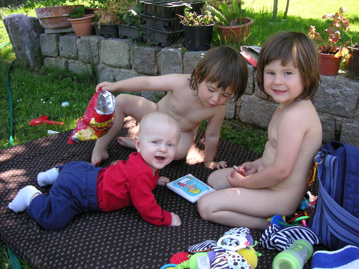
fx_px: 384
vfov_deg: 38.7
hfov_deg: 50.1
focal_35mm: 37
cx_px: 180
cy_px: 134
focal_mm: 6.1
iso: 50
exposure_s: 1/125
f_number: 2.8
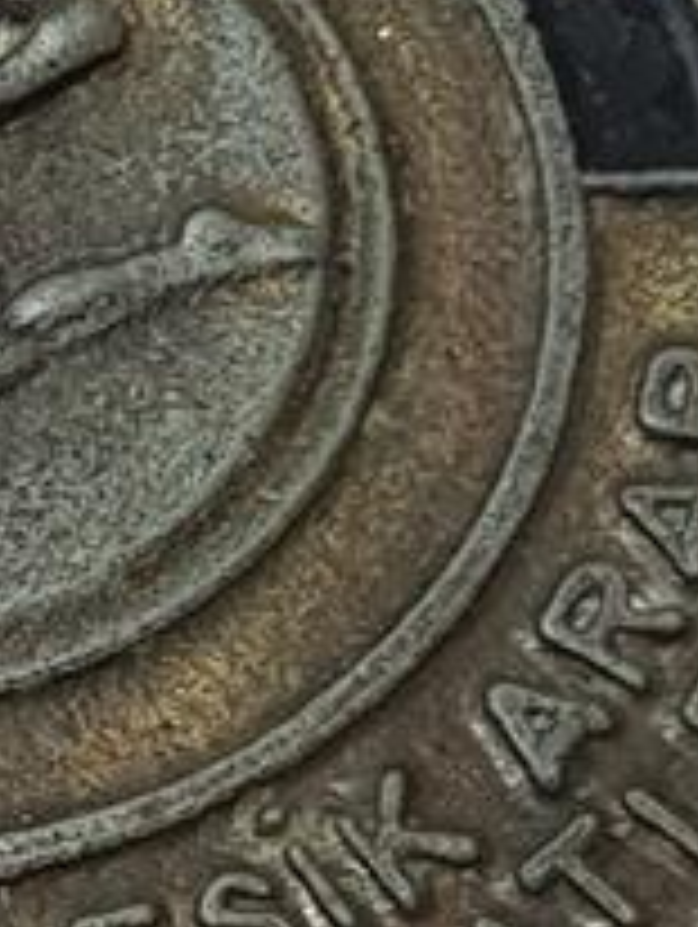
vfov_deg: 16.0
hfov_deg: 11.9
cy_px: 403
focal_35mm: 123
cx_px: -106
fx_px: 3300
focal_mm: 4.3
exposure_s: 1/100
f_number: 1.7
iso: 50
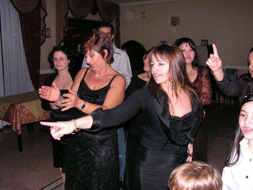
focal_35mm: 36
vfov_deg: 39.7
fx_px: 263
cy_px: 95
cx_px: 126
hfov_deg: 51.4
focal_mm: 6
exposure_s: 1/40
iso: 200
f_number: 3.2
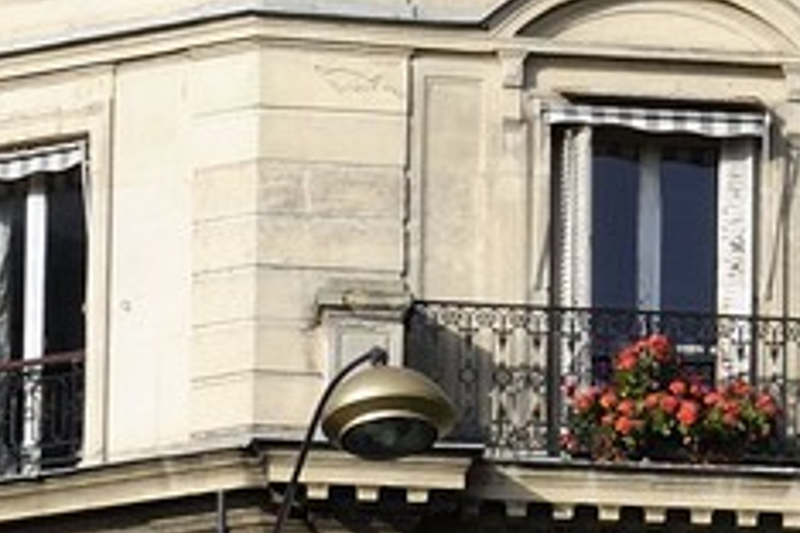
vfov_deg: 3.3
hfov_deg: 4.8
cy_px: 1080
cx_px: 2120
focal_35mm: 411
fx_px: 9133
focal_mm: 60
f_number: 9
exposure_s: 1/160
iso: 200
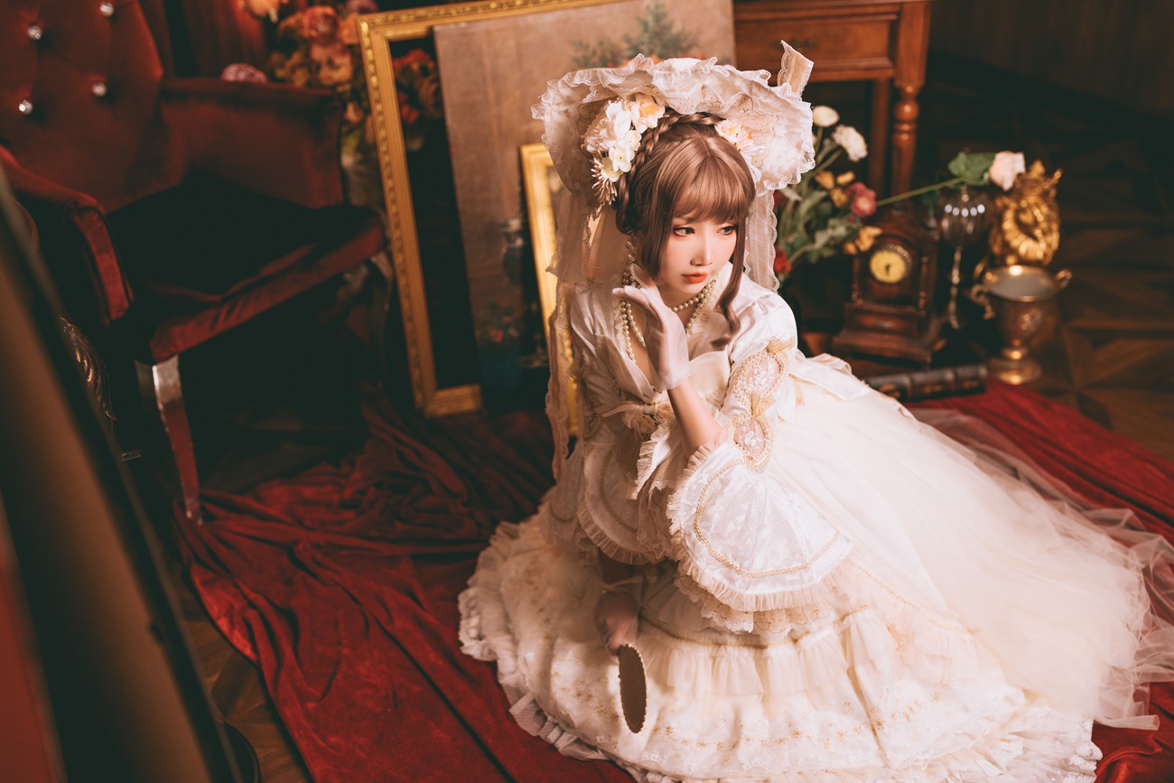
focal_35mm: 50
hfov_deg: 39.6
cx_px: 587
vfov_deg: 27.0
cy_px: 392
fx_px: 1631
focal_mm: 50
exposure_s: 1/160
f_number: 1.8
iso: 160
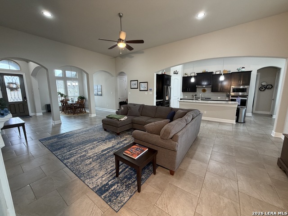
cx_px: 144
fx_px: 116
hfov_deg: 102.1
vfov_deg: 85.7
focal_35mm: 14
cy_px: 108
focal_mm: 2.22
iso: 200
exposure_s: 1/60
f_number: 2.2
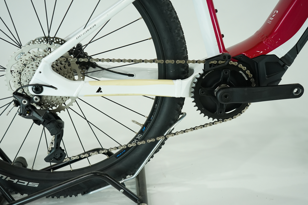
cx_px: 154
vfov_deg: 34.2
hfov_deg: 49.6
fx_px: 334
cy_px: 102
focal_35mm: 39
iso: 1000
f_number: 5
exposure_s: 1/200
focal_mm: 39
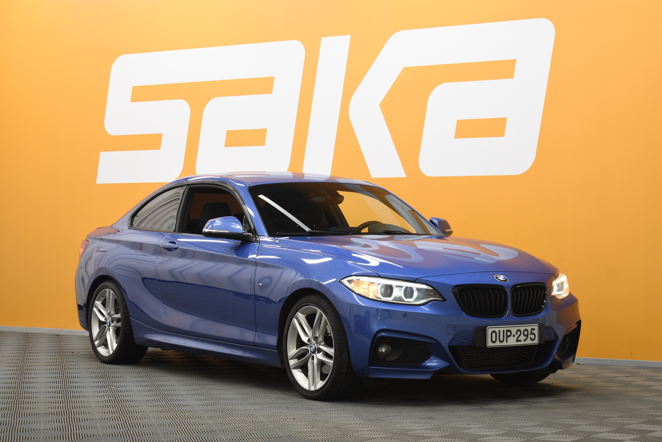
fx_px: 1434
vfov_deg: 17.5
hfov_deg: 26.0
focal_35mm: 78
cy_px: 221
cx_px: 331
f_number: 5.6
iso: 200
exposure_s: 1/3
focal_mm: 52
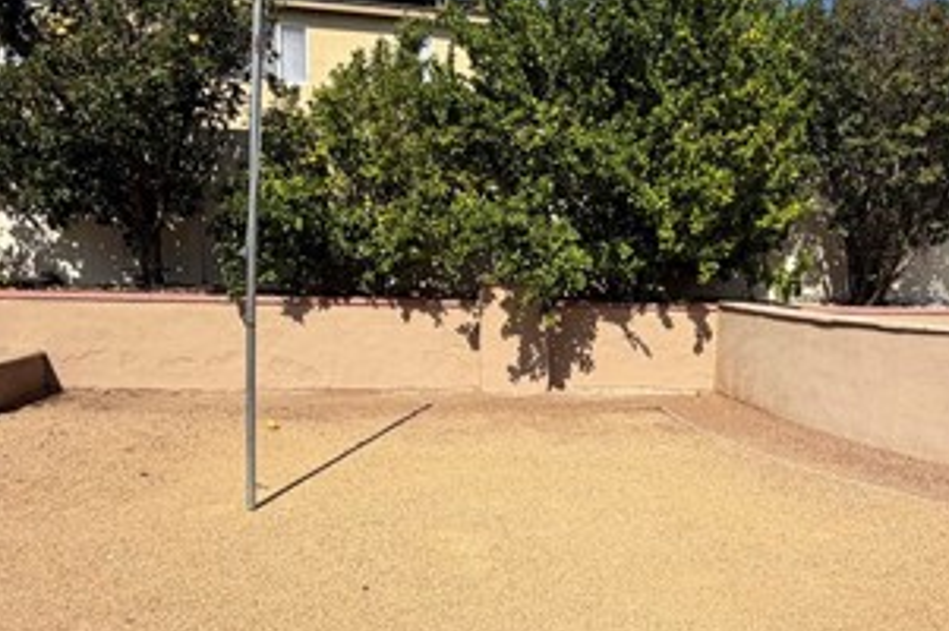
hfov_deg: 59.5
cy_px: 385
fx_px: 816
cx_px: 596
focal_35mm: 31
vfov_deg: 42.0
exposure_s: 1/1259
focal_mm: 2.22
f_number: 2.2
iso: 20
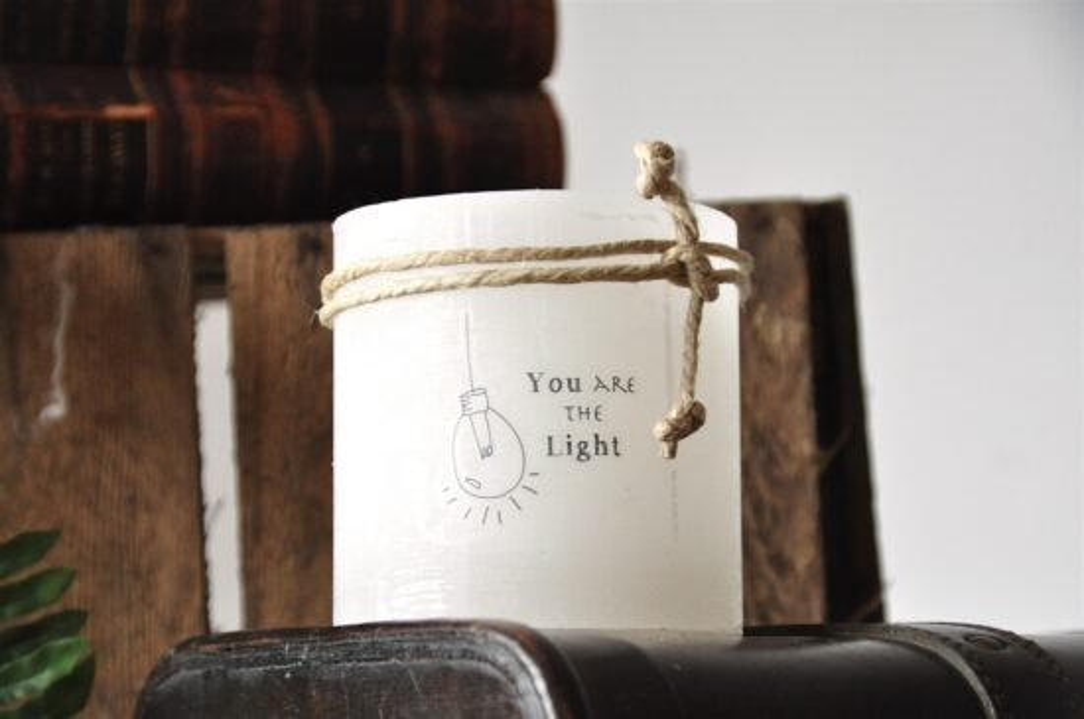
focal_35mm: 120
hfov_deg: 17.1
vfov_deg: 11.4
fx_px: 3608
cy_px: 360
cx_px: 542
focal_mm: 80
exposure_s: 1/20
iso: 1600
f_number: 6.7
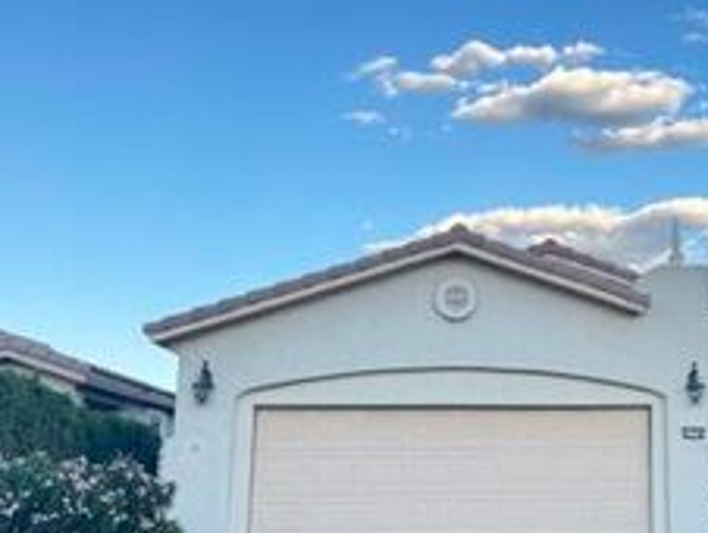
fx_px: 1085
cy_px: 284
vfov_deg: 27.6
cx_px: 583
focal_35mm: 53
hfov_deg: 34.8
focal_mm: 6.76
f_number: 1.78
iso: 80
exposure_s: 1/366
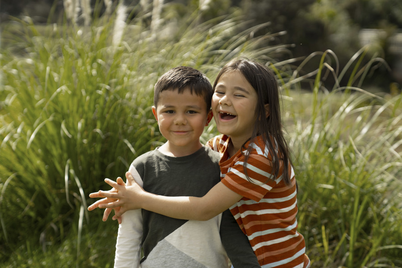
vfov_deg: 20.6
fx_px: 737
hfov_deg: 30.5
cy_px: 134
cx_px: 201
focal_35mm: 66
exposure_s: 1/3200
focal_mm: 66
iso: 320
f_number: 2.8
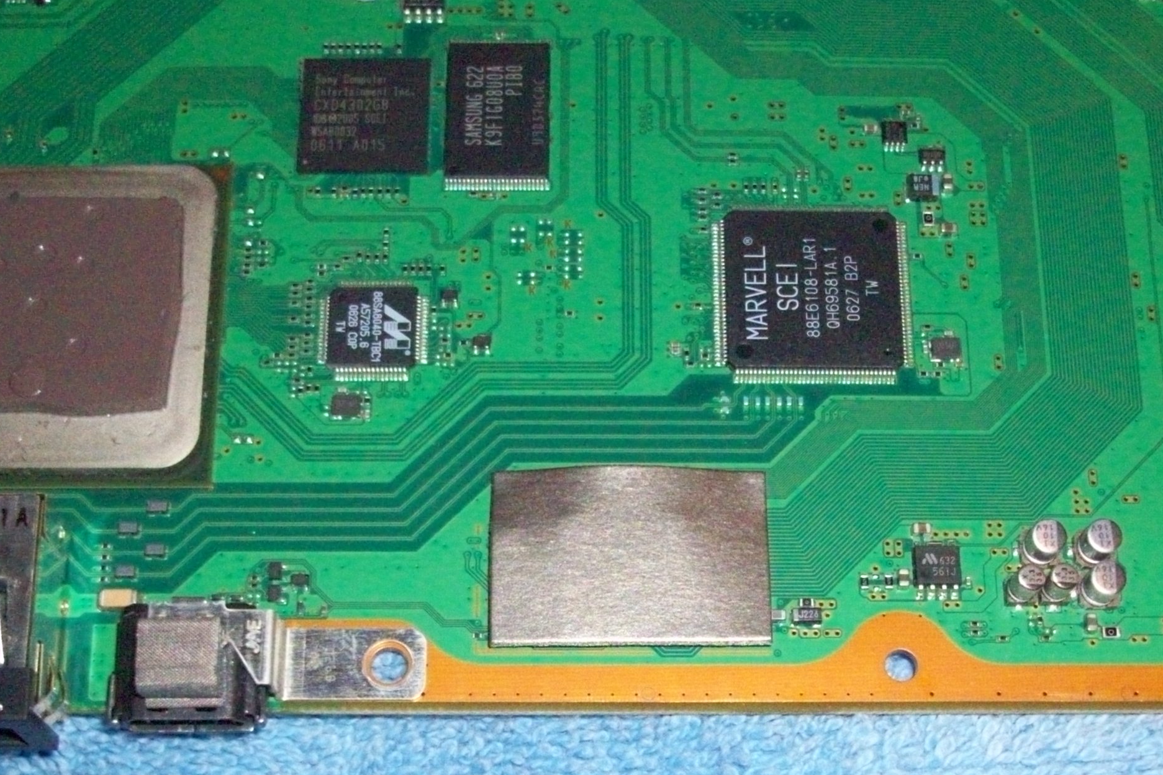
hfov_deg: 34.5
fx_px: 1874
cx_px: 628
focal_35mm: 58
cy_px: 585
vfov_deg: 23.1
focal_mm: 5.7
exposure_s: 1/60
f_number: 2.8
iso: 400
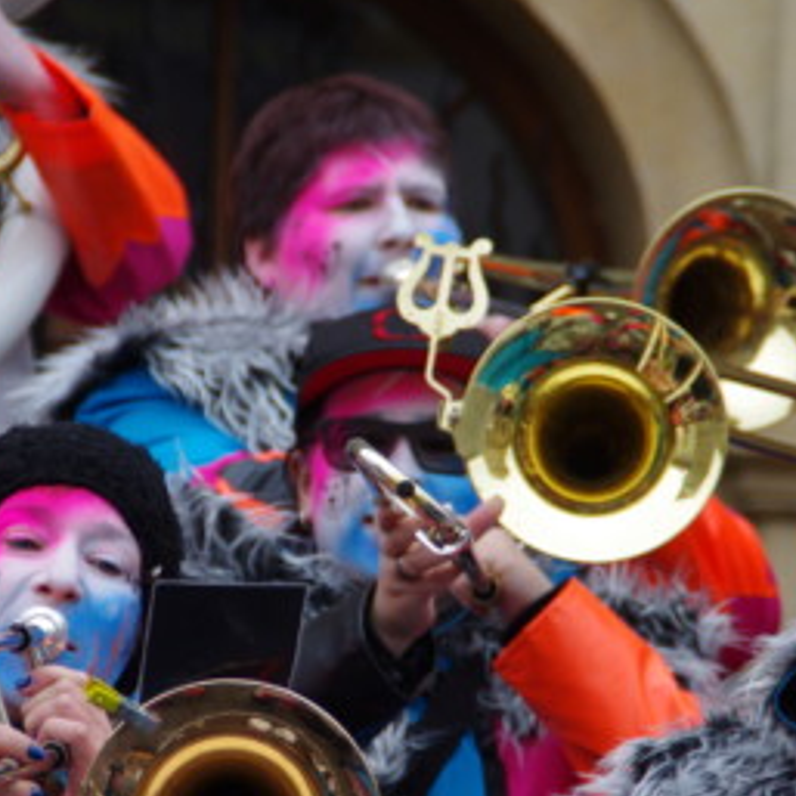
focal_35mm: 366
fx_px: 9522
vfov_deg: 4.8
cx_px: 285
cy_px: 491
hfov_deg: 4.8
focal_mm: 148
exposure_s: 1/200
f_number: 6.3
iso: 400
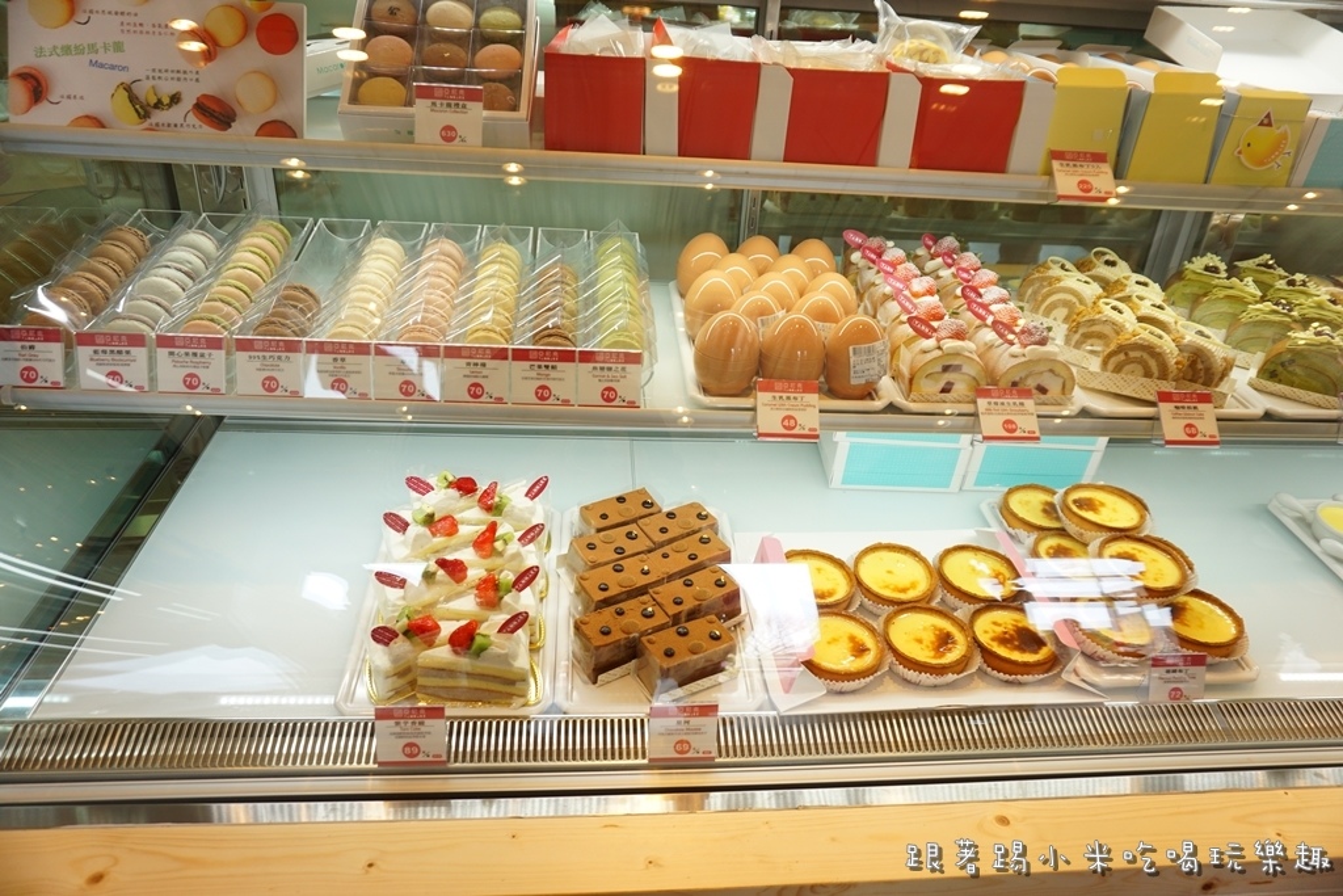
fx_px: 895
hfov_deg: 73.7
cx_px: 672
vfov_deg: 53.1
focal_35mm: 24
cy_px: 448
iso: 200
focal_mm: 16
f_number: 4
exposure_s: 1/160
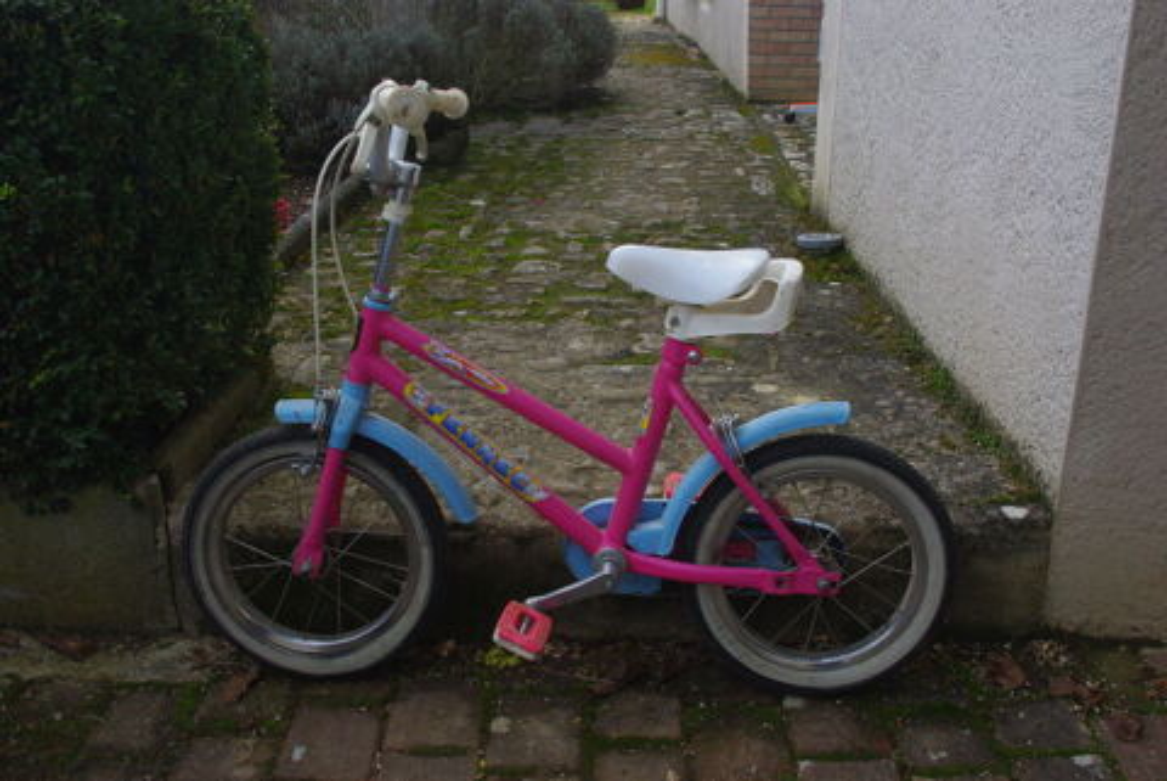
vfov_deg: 36.9
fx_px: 1168
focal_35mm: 36
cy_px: 390
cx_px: 584
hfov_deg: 53.1
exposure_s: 1/180
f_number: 8
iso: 400
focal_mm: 24.38
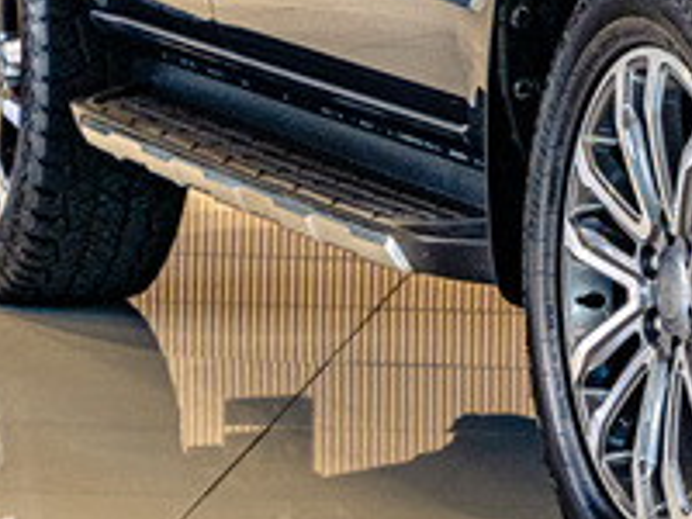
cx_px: 1012
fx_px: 5218
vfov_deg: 5.6
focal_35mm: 261
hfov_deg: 7.5
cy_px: -398
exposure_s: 1/125
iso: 400
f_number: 5
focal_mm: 53
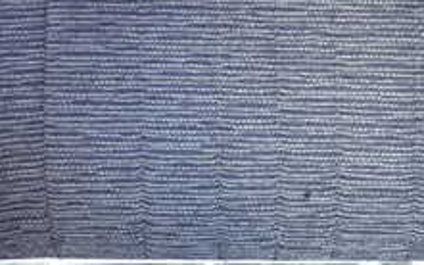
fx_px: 832
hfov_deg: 28.6
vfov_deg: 17.4
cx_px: 236
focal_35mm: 72
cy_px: -33
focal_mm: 4.5
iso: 200
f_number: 2
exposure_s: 1/40
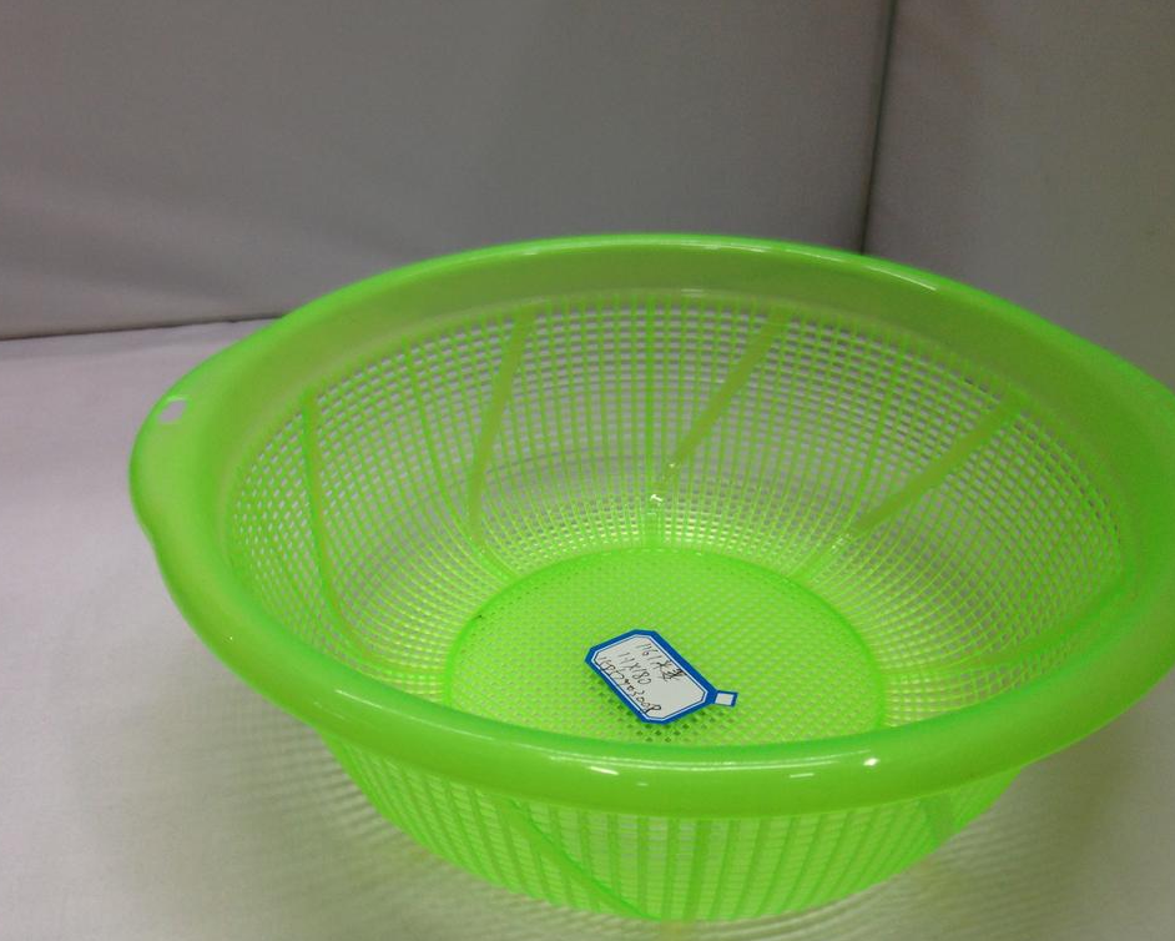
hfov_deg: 51.5
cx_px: 601
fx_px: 1217
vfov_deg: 42.2
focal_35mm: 35
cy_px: 474
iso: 64
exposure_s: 1/25
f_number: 2.4
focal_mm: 4.12
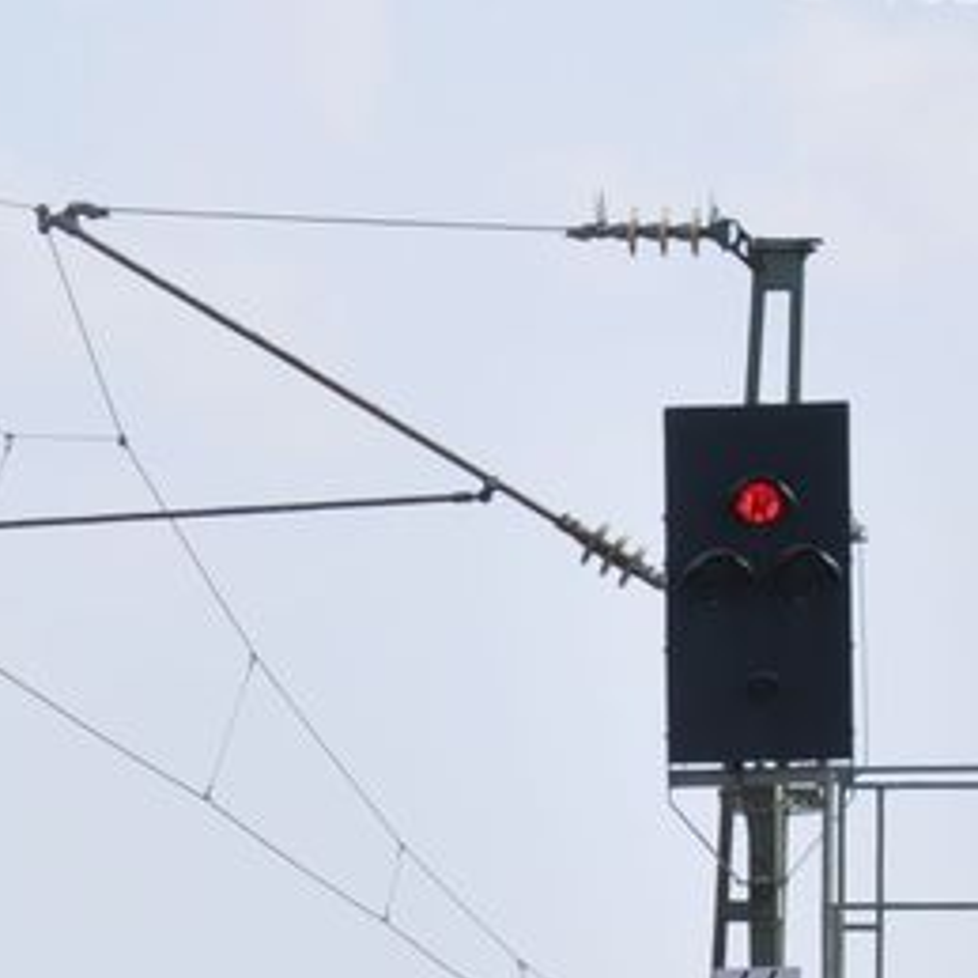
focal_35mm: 353
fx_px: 11283
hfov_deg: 4.9
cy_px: 1186
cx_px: -340
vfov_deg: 4.9
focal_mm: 70
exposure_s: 1/500
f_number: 8
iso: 200
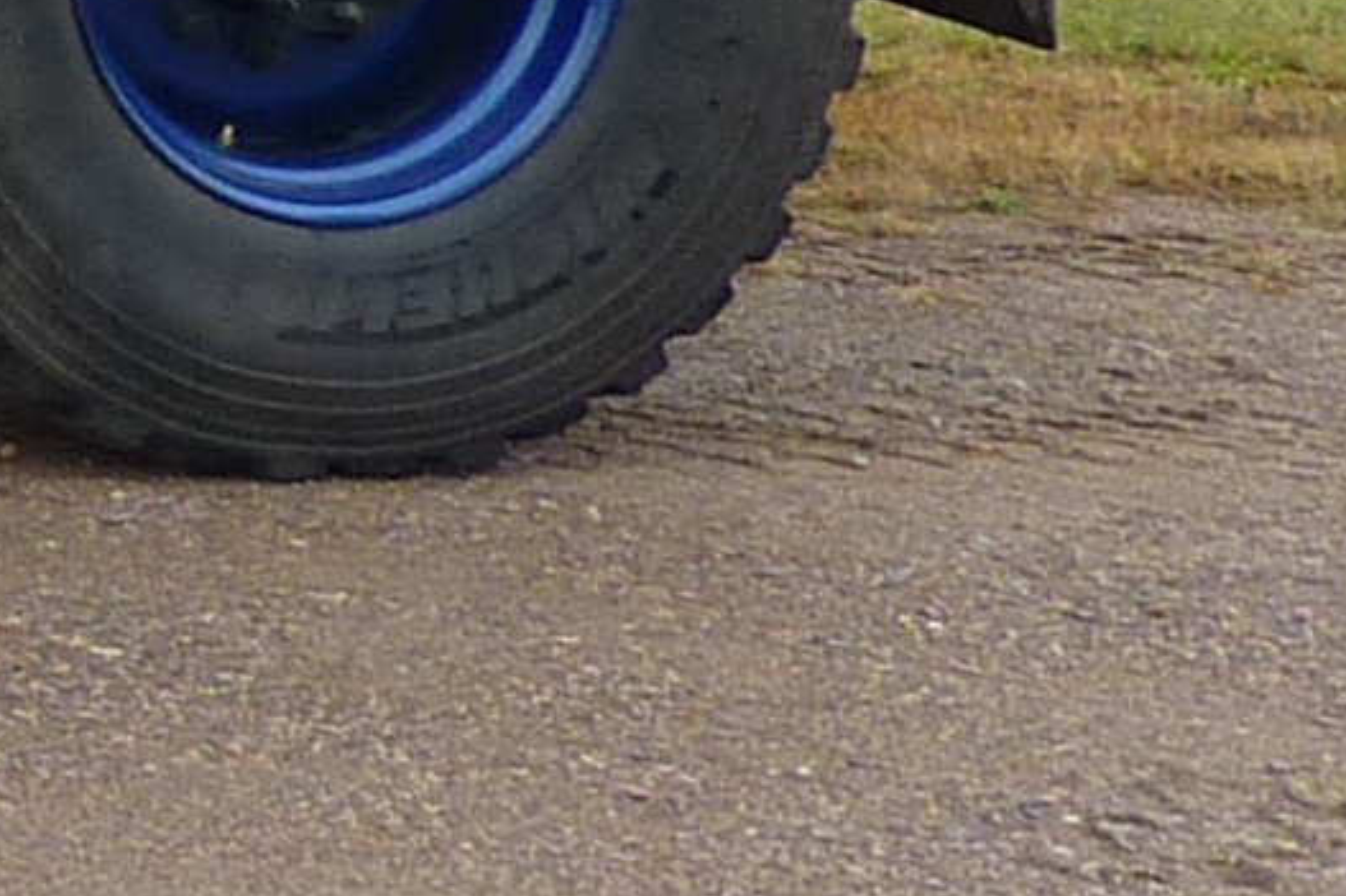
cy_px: -978
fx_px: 6728
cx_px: -2386
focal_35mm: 180
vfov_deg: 7.3
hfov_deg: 9.5
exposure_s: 1/100
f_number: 3.3
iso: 80
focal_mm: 4.1
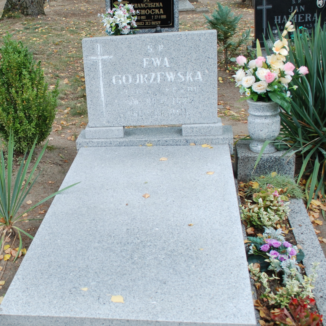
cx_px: 65
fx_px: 543
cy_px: 144
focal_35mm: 51
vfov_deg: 33.4
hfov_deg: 32.5
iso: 160
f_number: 5.6
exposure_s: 1/125
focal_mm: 18
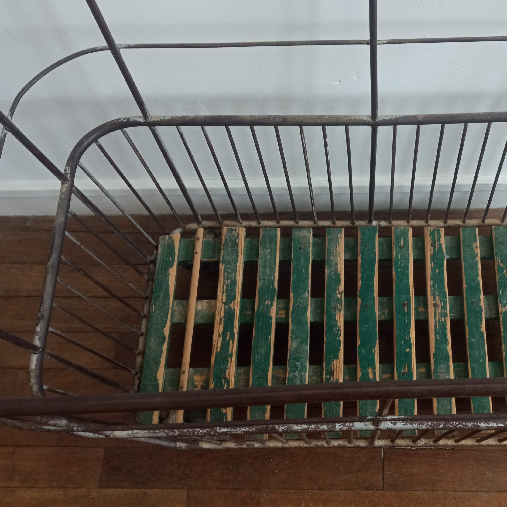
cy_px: 277
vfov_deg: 44.9
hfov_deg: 43.5
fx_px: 613
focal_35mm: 37
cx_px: 380
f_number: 2.2
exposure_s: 1/33.3
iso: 330
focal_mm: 3.79
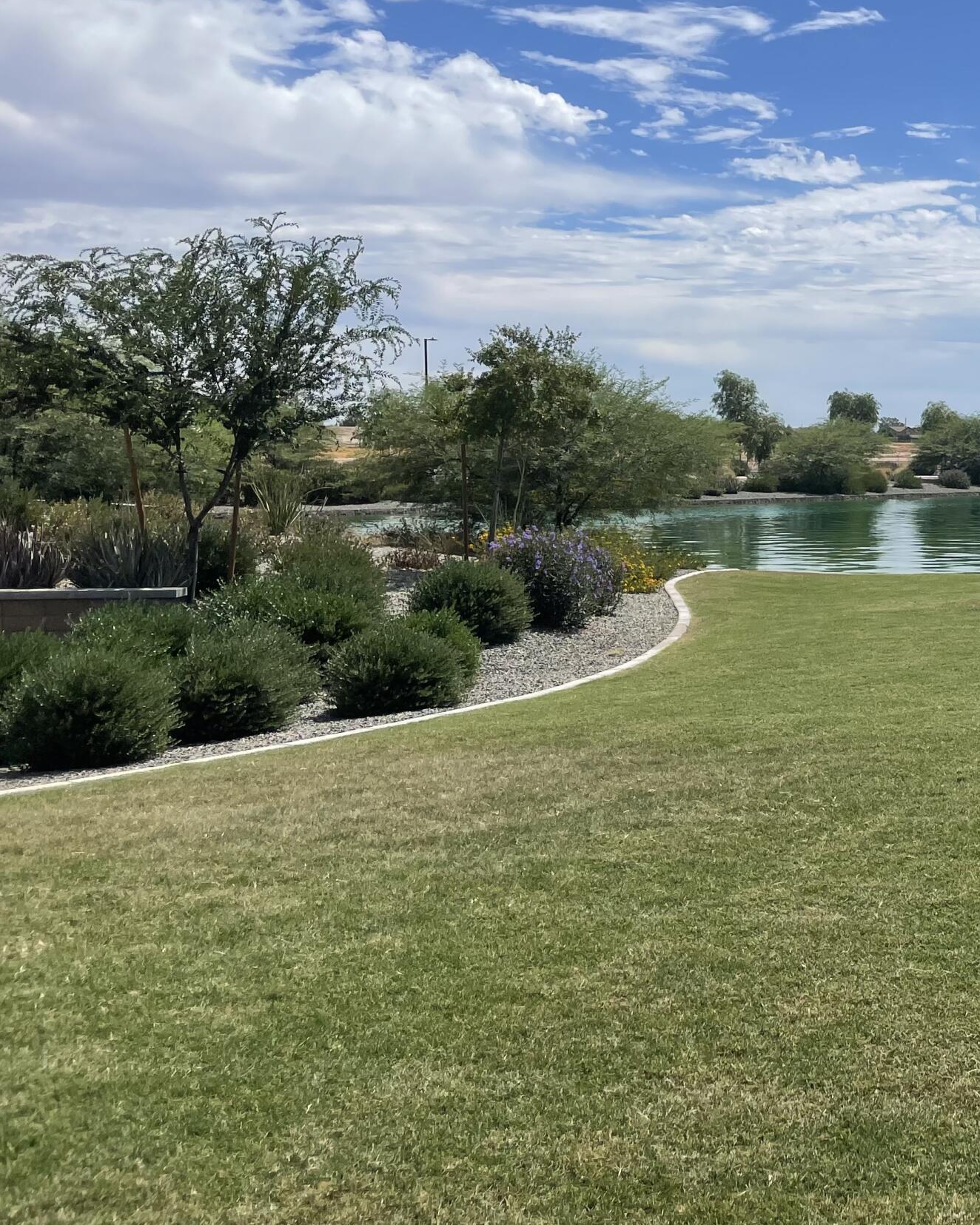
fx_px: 1668
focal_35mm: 46
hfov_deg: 29.7
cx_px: 1062
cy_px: 567
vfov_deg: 40.3
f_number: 1.6
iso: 32
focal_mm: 4.2
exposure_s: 1/6897
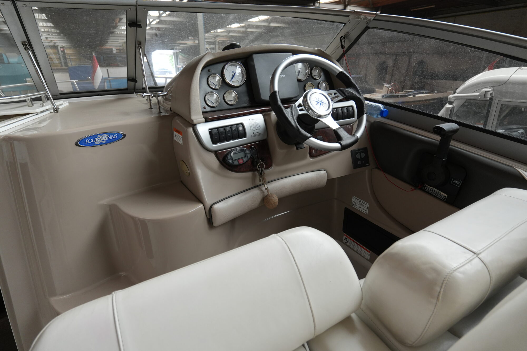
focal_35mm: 21
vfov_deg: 59.5
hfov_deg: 81.2
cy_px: 176
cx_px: 264
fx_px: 307
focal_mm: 14
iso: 500
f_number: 4
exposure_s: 1/30
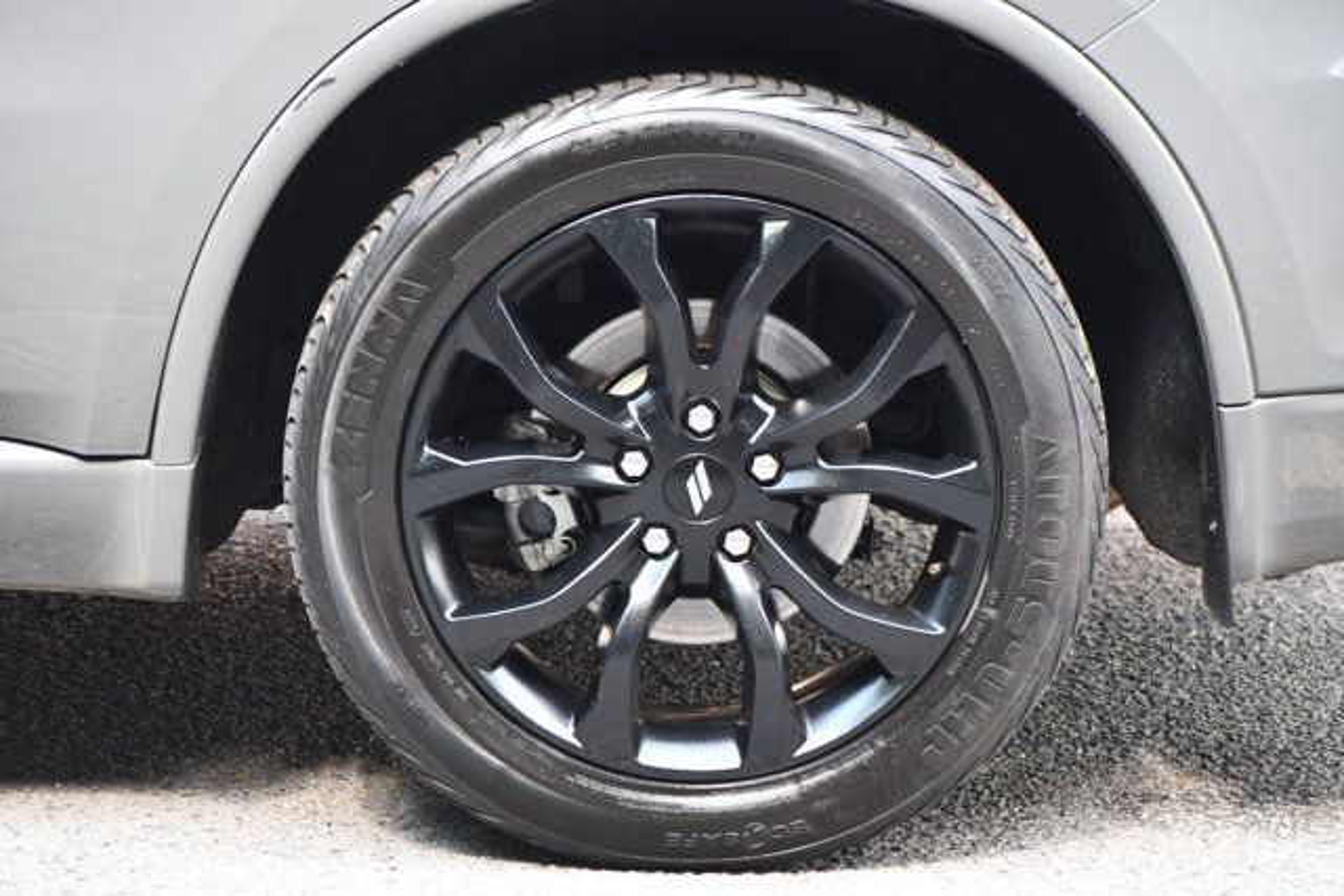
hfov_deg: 14.0
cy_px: 448
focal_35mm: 147
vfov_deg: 9.3
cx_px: 672
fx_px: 5489
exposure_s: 1/160
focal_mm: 98
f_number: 4.8
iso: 800
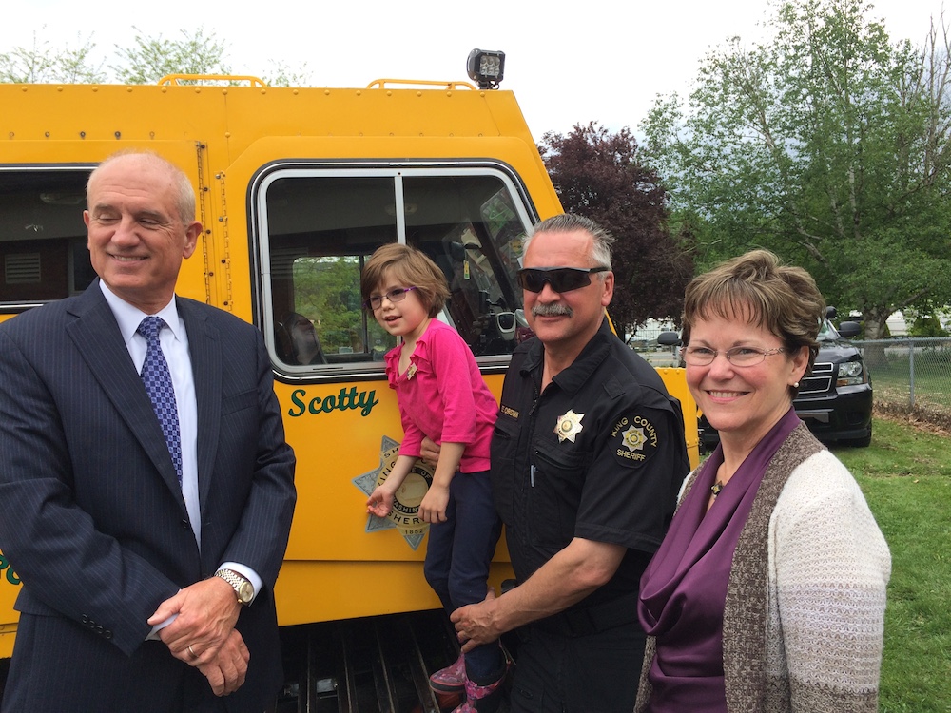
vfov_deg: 48.2
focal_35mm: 29
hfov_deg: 61.7
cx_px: 476
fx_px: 797
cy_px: 356
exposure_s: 1/533
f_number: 2.2
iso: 32
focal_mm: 4.15
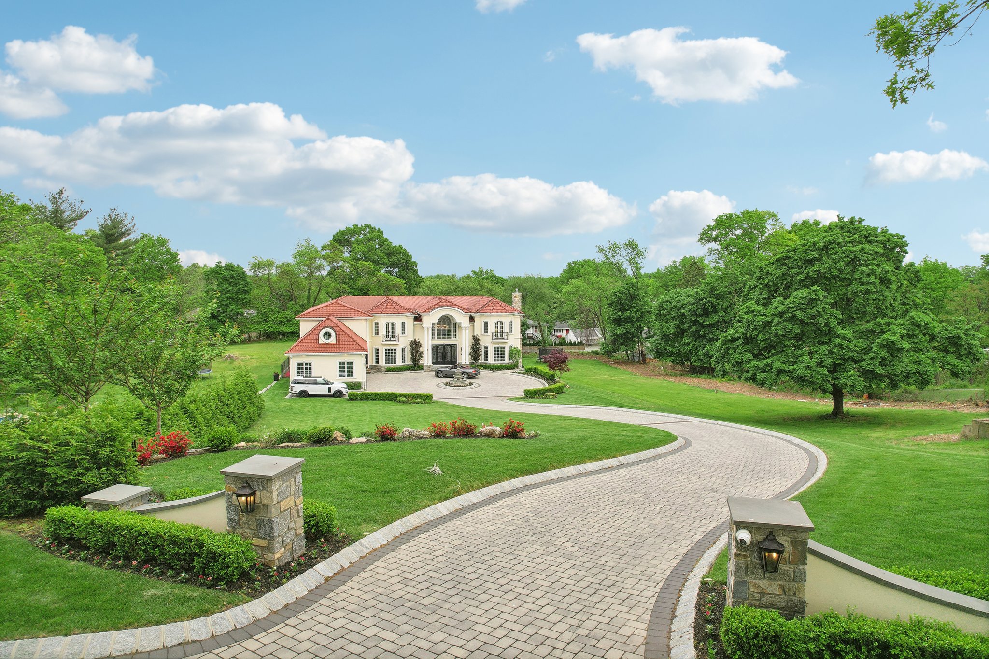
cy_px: 330
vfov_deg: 57.2
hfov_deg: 78.6
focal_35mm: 22
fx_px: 604
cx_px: 494
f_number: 2.8
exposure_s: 1/1000
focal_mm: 8.4
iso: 100
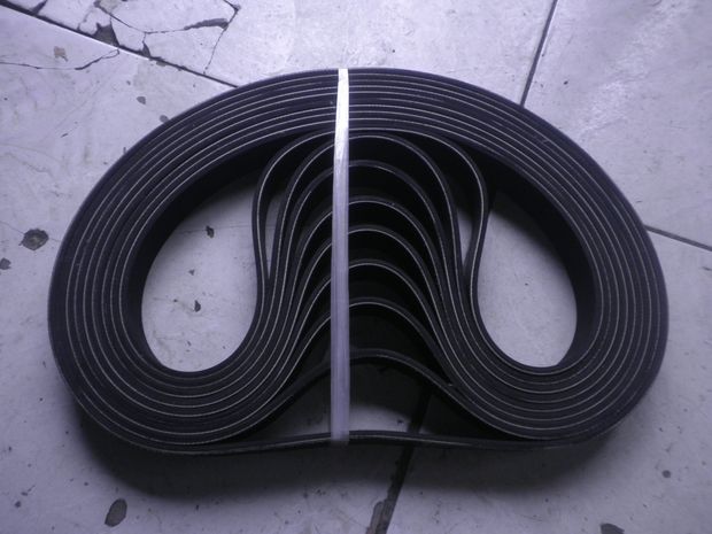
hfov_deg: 58.4
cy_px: 267
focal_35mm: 31
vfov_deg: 45.4
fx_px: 638
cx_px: 356
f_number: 2.8
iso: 80
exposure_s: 1/30
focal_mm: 5.5
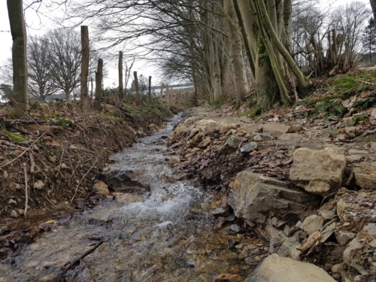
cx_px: 188
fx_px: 282
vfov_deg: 53.1
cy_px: 141
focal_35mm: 26
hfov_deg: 67.3
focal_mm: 4.2
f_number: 1.7
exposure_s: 1/501
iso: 50
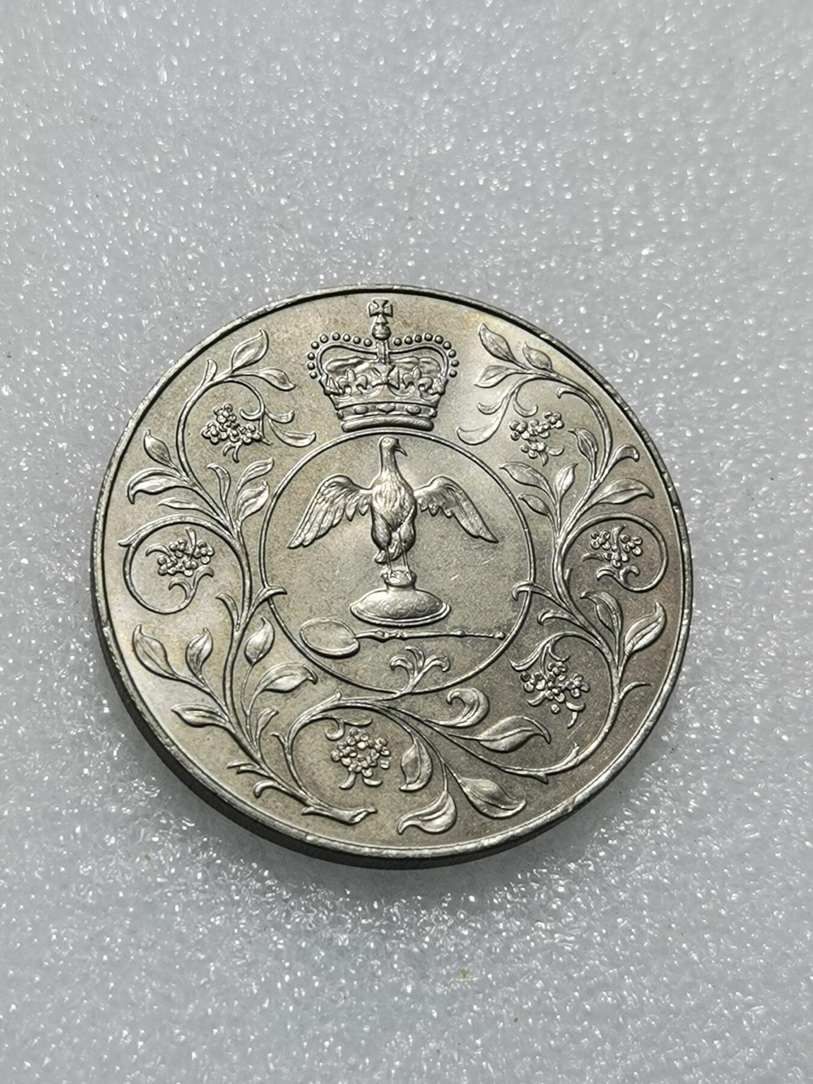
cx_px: 406
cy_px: 542
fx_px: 2192
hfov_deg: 21.0
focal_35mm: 70
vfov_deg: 27.8
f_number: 1.9
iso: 50
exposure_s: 1/100
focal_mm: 6.67
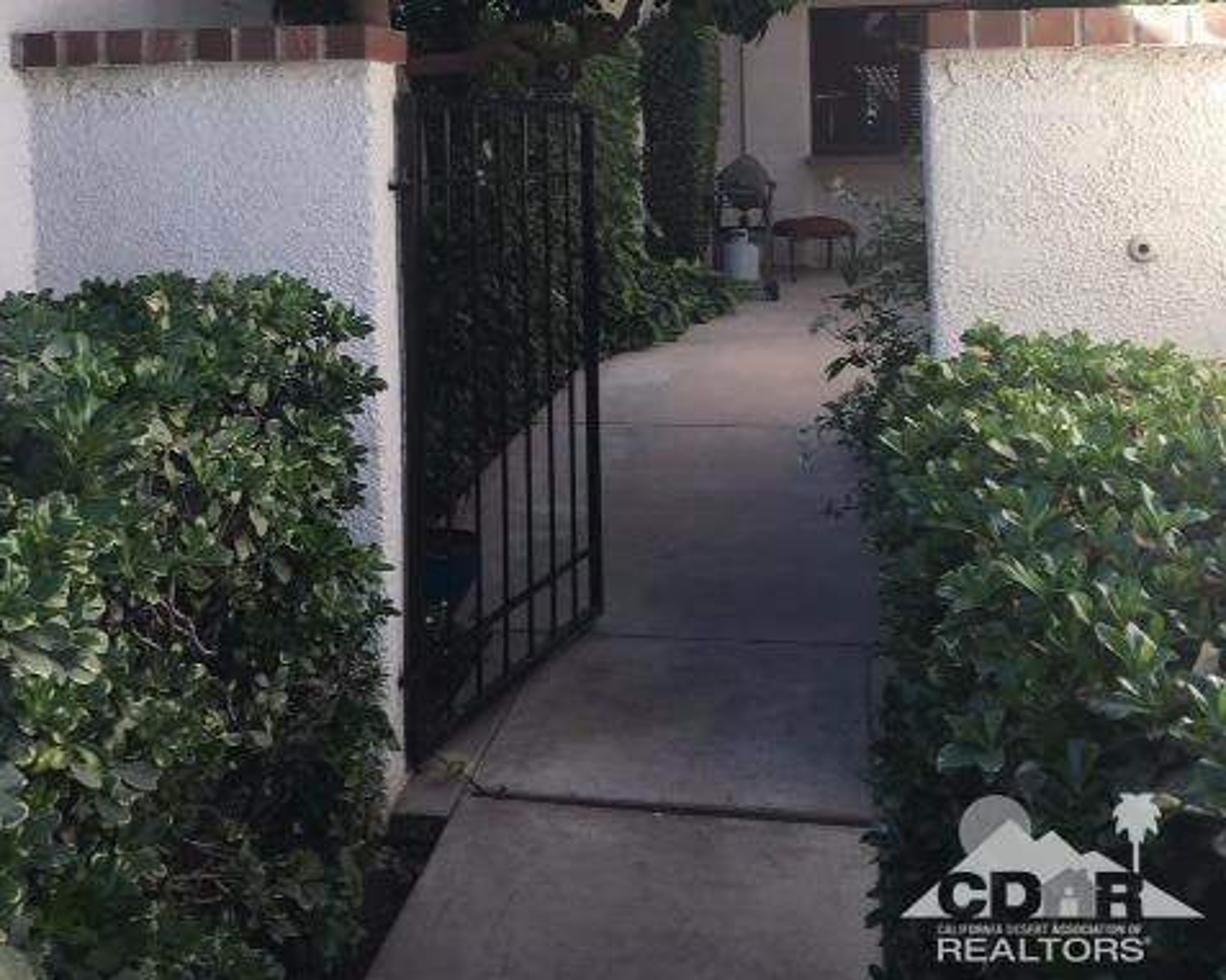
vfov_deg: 37.4
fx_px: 1378
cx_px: 612
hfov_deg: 48.0
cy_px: 165
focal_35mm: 38
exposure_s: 1/403
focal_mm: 4.15
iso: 25
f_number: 2.2
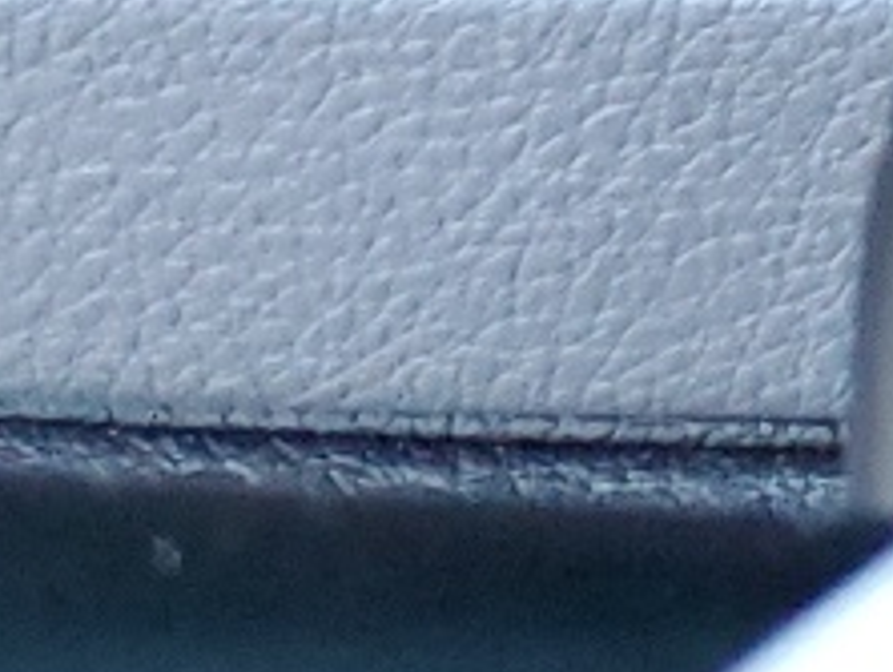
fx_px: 4829
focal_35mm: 187
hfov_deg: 8.1
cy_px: -1730
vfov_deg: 6.7
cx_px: 3134
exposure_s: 1/60.2
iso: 339
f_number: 1.5
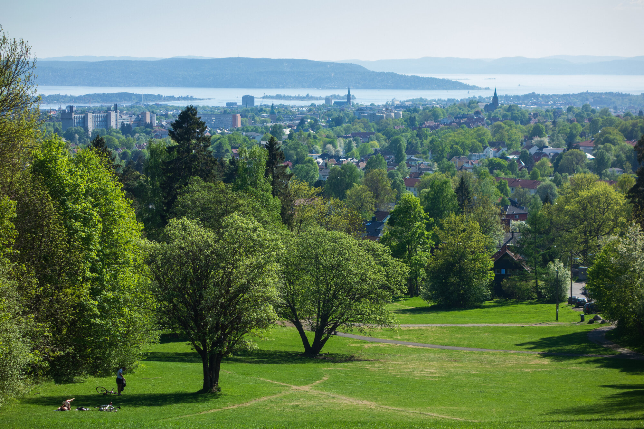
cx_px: 322
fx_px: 1789
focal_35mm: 100
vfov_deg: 13.7
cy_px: 214
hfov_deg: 20.4
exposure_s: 1/320
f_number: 5.6
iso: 100
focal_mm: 37.1
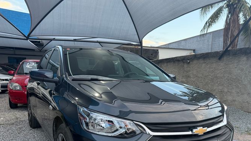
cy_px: 109
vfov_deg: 35.7
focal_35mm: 32
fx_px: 213
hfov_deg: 60.7
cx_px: 146
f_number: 1.78
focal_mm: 6.76
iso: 250
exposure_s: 1/120
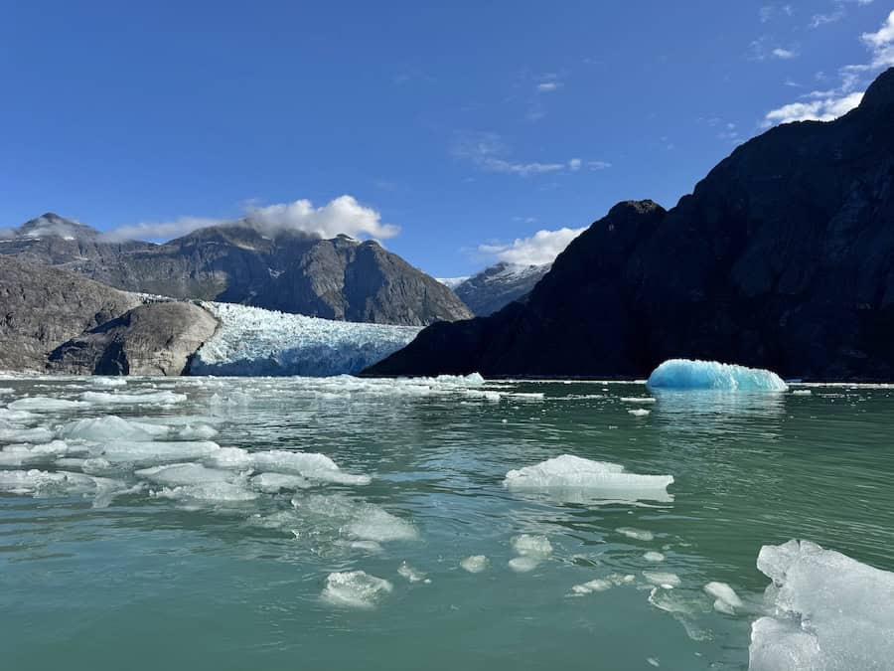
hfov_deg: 71.6
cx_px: 447
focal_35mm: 24
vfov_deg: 56.8
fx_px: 620
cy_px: 336
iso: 80
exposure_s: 1/5348
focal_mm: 6.8
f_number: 1.8
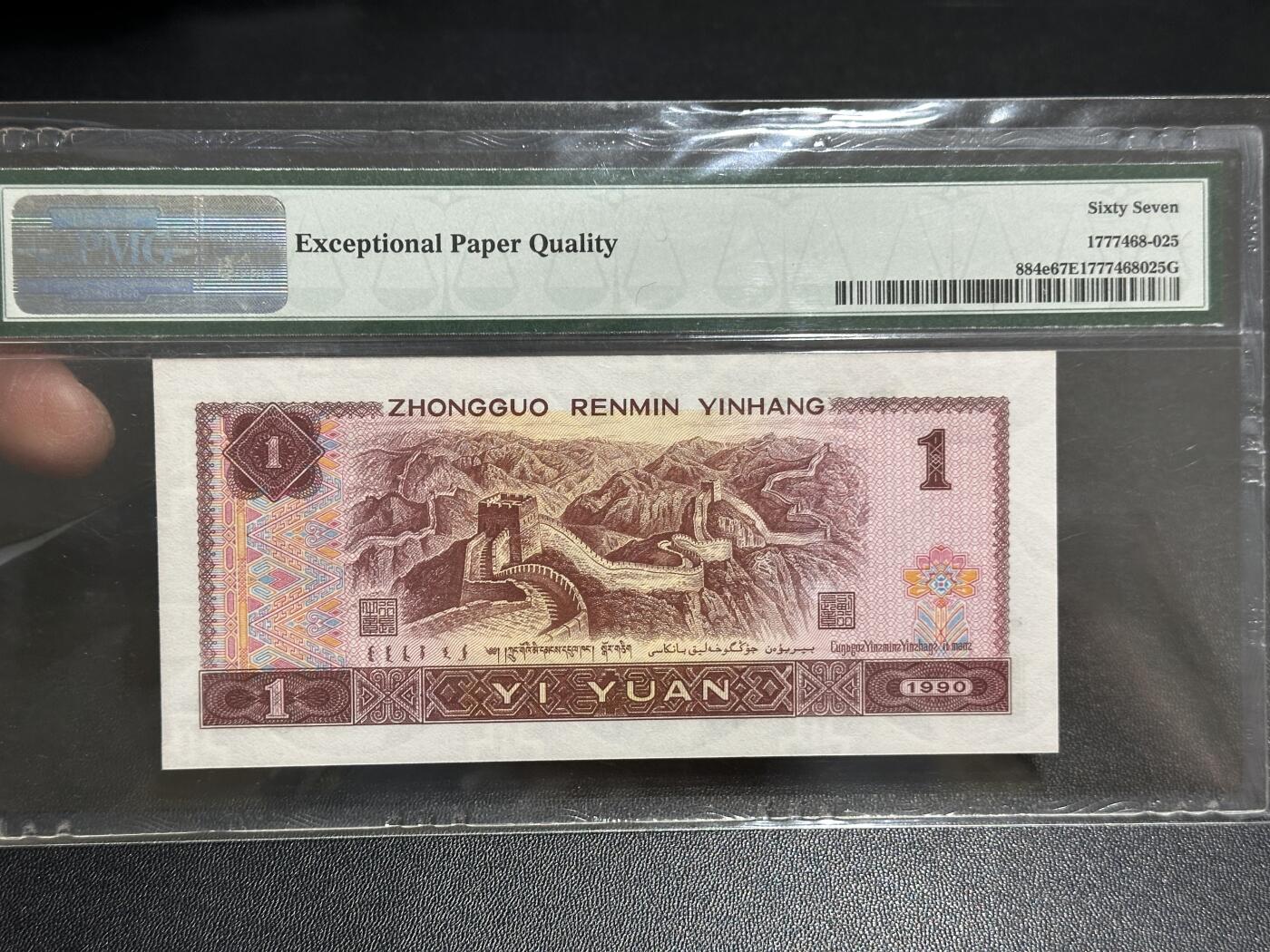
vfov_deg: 30.3
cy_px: 476
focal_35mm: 48
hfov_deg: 39.7
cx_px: 635
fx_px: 1761
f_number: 1.78
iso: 125
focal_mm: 6.86
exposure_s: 1/50
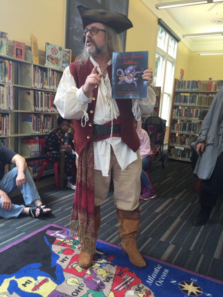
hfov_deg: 48.2
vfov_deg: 61.7
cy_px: 148
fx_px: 249
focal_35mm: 29
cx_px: 112
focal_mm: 4.15
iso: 32
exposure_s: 1/30
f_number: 2.2
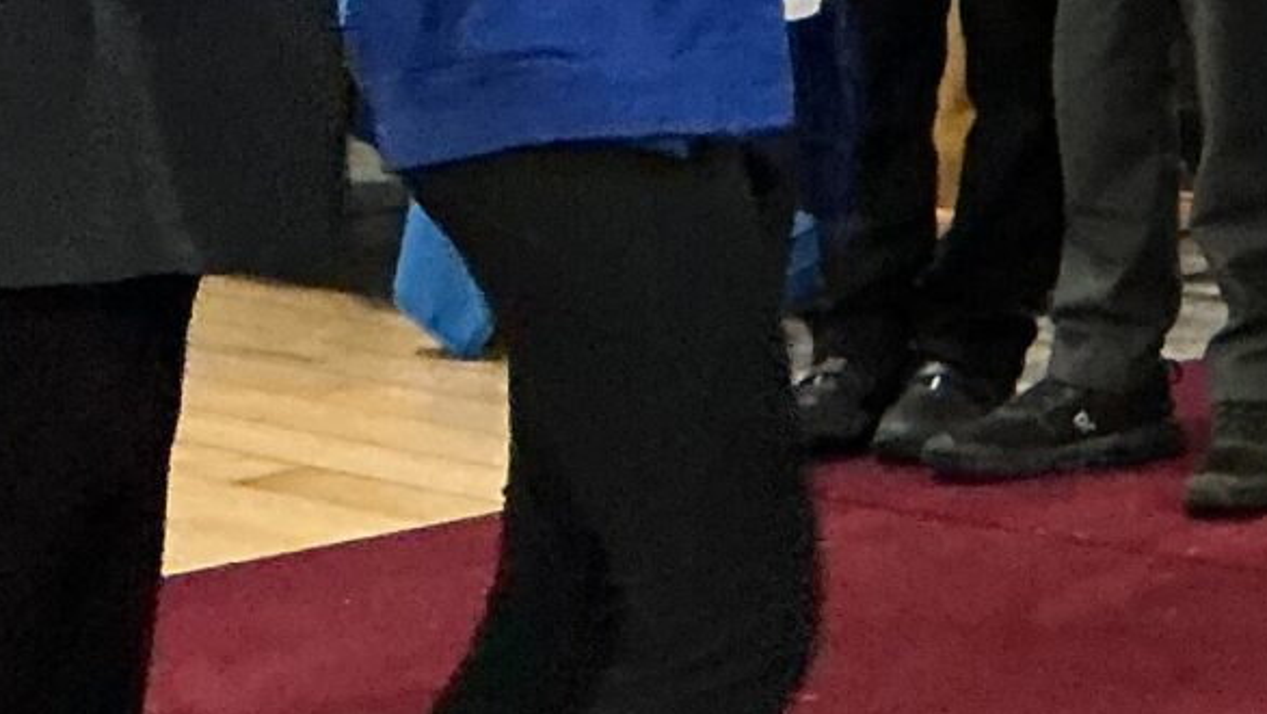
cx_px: 2612
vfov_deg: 8.4
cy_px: -591
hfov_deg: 13.2
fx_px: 4637
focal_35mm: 138
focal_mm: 3
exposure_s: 1/30
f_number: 1.8
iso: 250
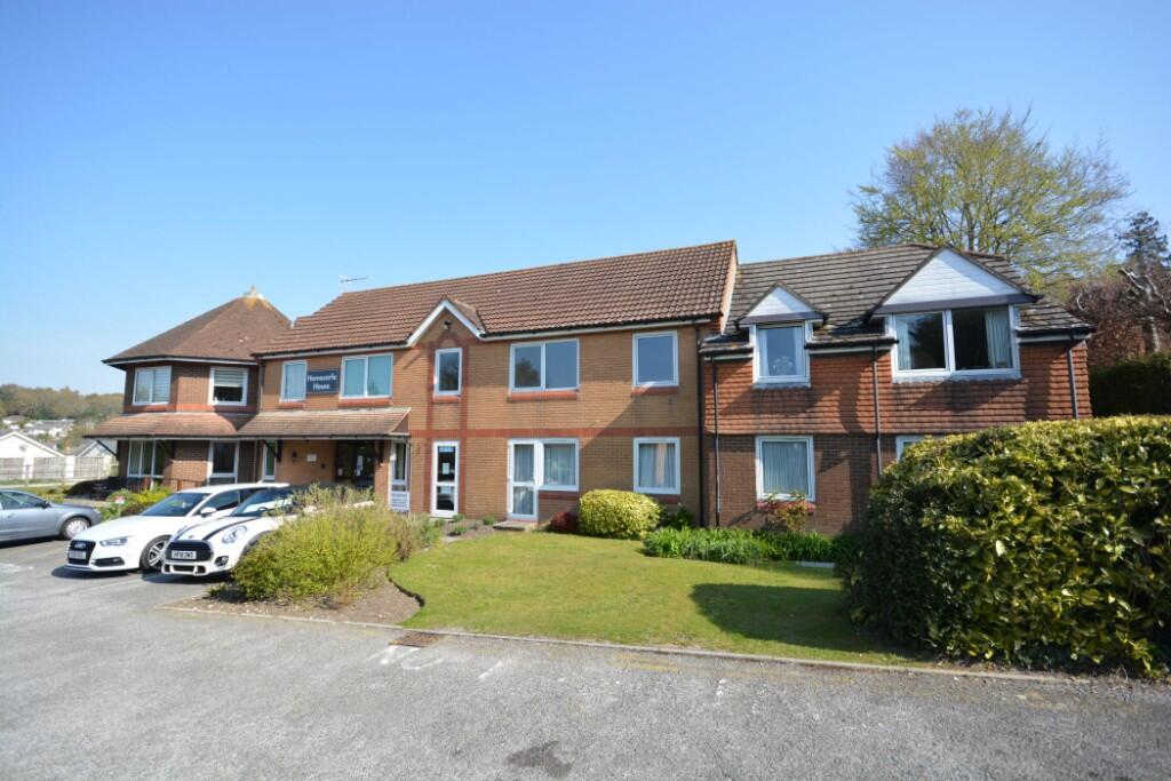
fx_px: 537
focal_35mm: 16
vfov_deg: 72.1
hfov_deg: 95.0
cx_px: 586
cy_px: 390
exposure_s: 1/250
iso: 180
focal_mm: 11
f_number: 8
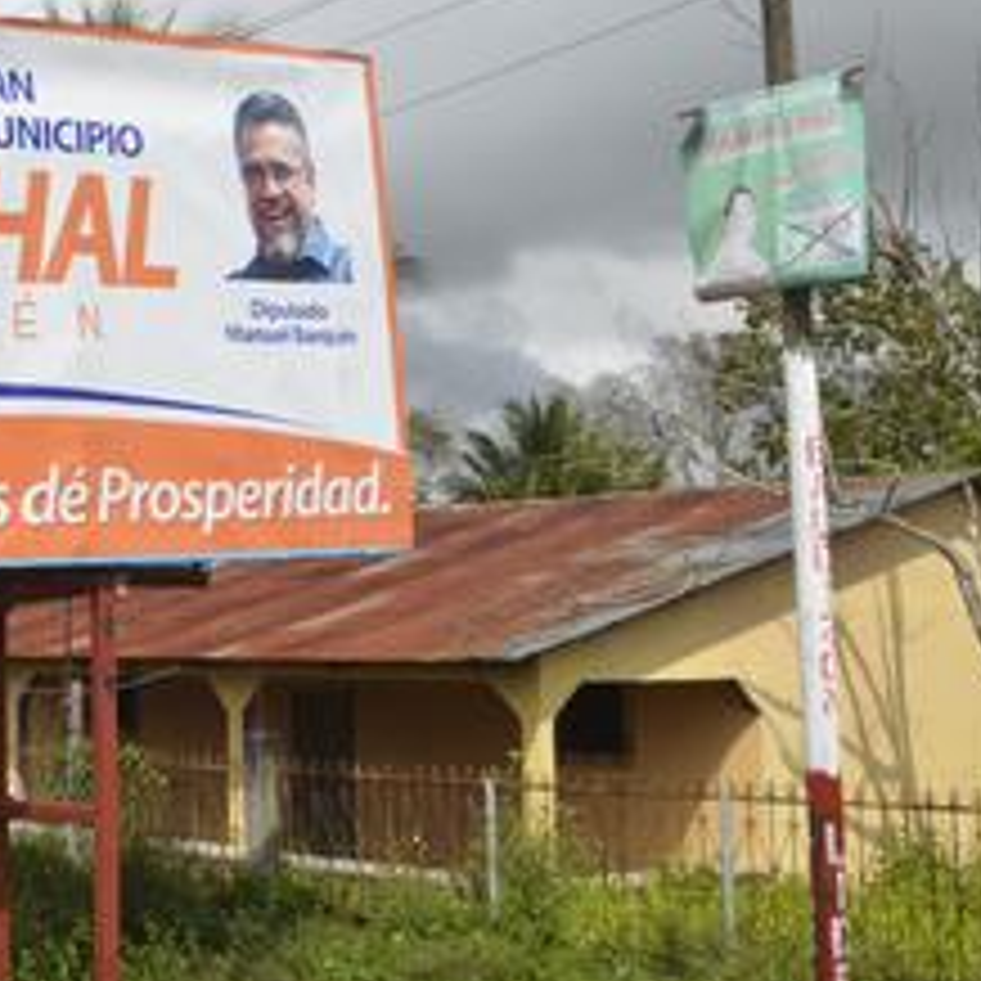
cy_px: 358
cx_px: -99
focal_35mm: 70
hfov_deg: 23.2
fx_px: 2244
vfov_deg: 24.6
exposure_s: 1/320
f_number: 9
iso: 100
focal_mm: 24
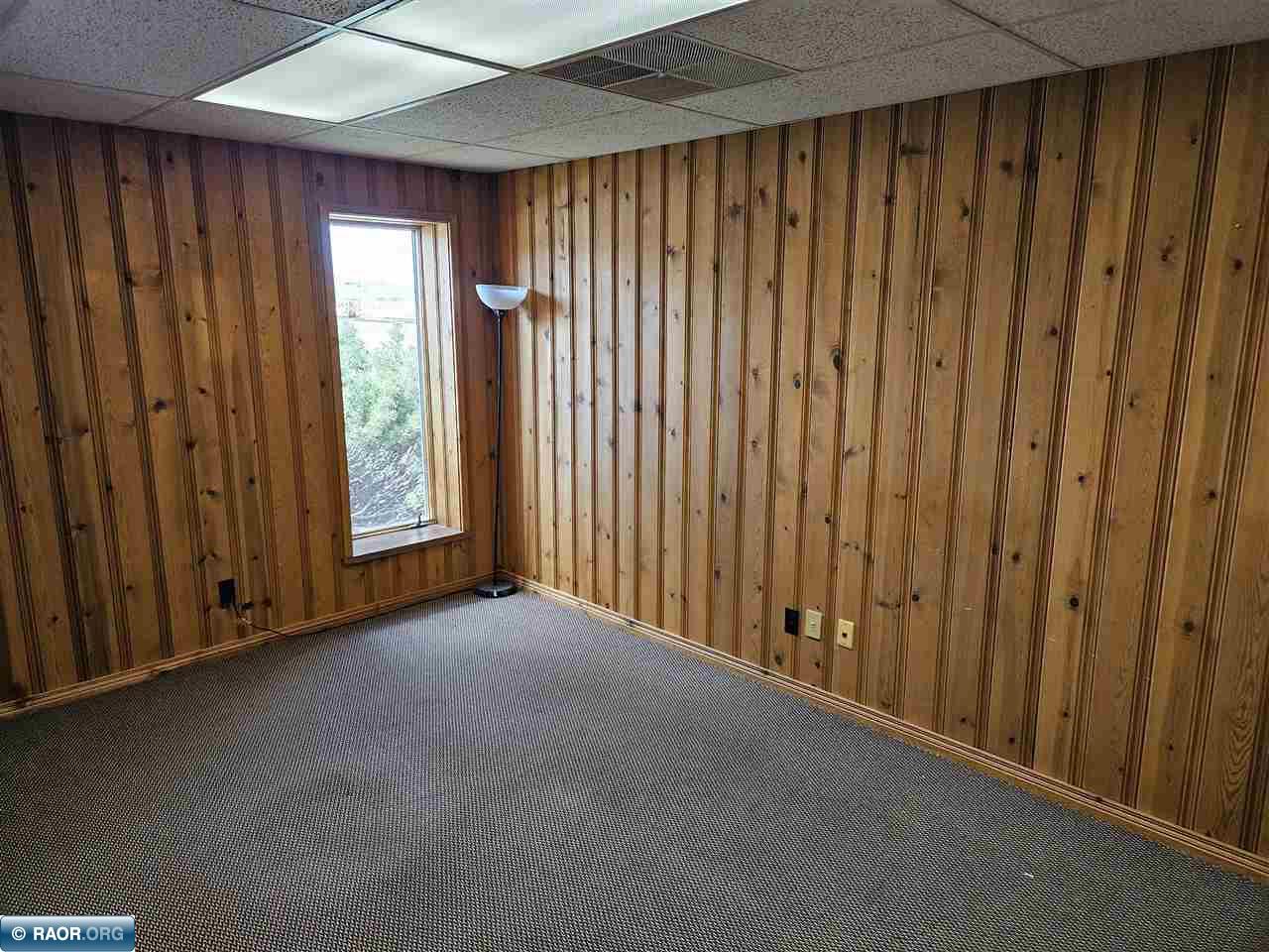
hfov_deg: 73.9
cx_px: 634
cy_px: 476
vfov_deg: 58.9
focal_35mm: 23
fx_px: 843
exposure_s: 1/170
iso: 400
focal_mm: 5.4
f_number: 1.8
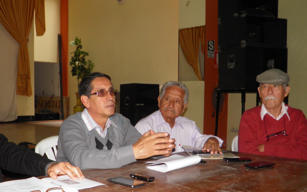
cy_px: 123
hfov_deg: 48.9
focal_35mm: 40
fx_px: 335
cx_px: 118
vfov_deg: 31.8
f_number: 2.8
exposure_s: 1/30
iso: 100
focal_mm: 4.9
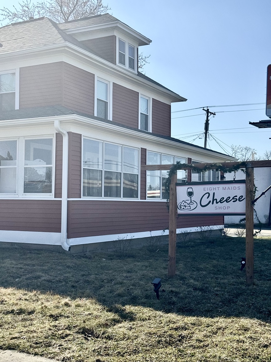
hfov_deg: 30.3
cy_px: 181
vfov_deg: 39.6
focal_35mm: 48
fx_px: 501
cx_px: 136
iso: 80
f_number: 1.78
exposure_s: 1/6410
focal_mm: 6.76
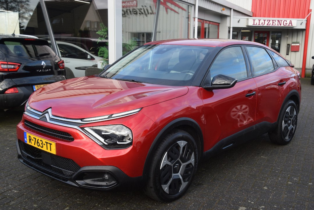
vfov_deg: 33.0
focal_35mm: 40
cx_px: 157
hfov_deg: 47.9
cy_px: 105
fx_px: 353
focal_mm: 27
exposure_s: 1/200
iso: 400
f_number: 7.1
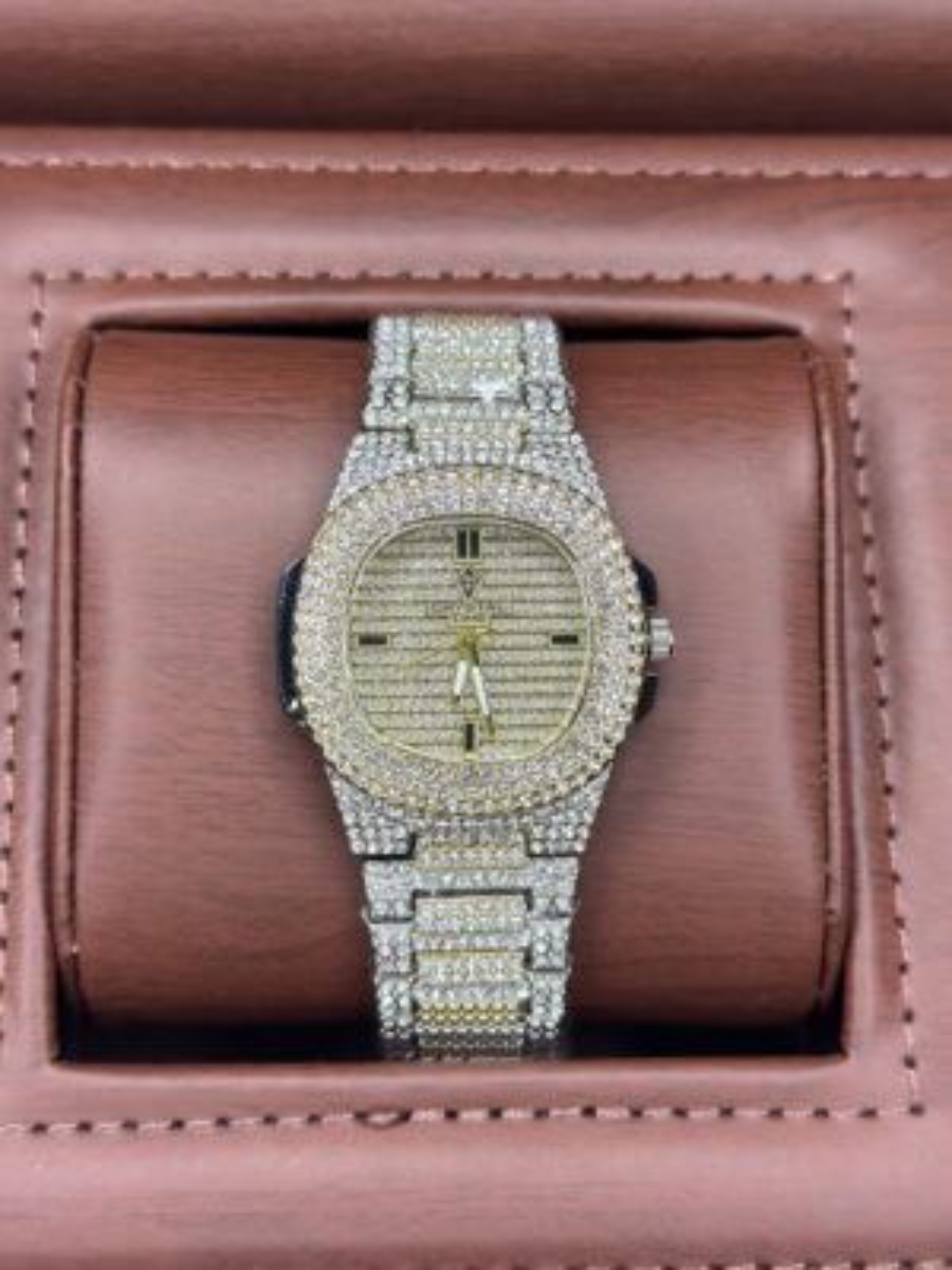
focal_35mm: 48
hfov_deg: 30.3
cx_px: 476
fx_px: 1760
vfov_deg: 39.7
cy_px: 635
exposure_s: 1/131
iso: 64
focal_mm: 6.86
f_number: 1.78
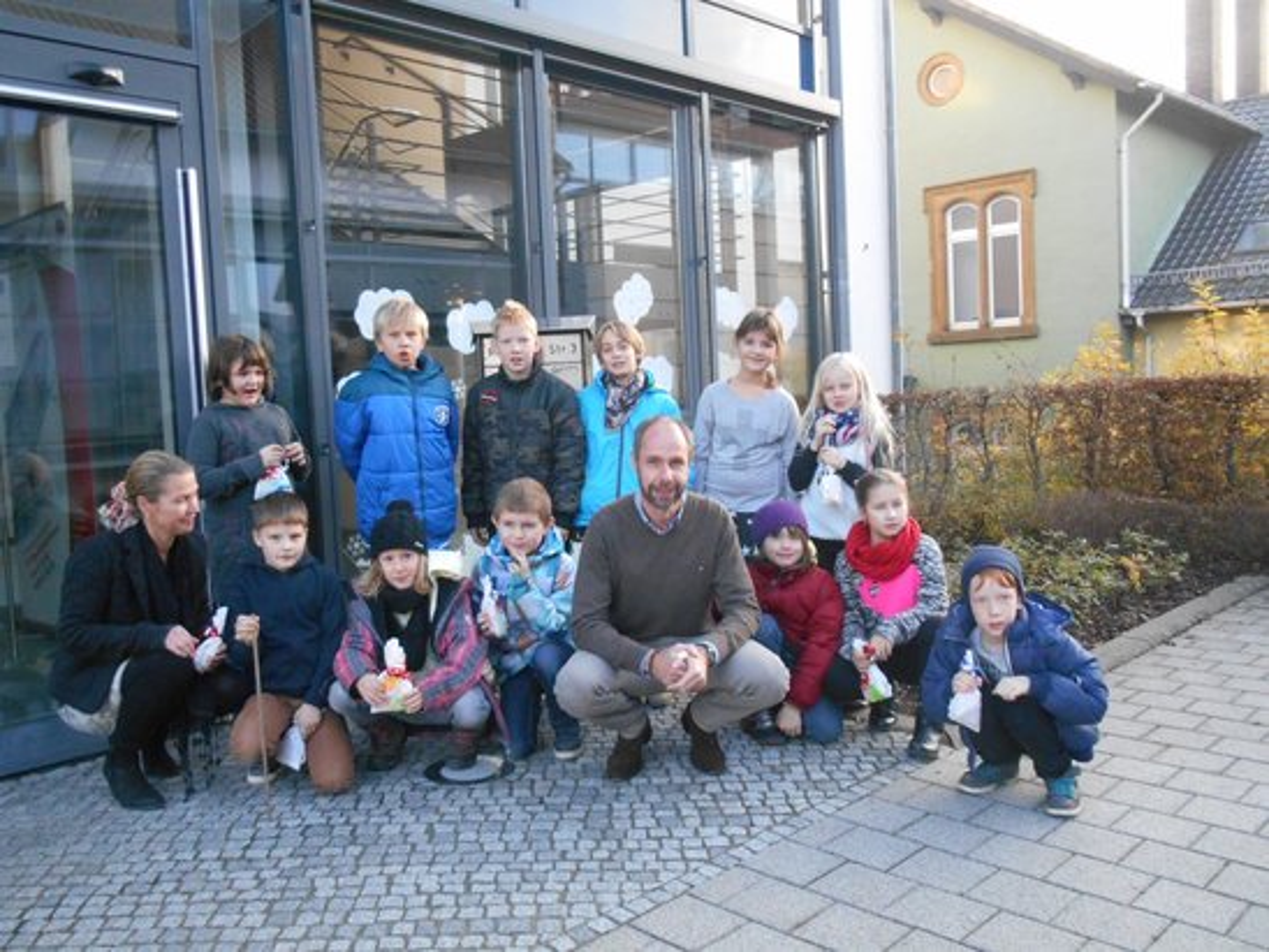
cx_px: 634
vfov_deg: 45.4
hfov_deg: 58.4
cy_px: 476
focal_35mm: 31
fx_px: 1136
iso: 80
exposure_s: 1/40
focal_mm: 5.5
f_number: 3.6
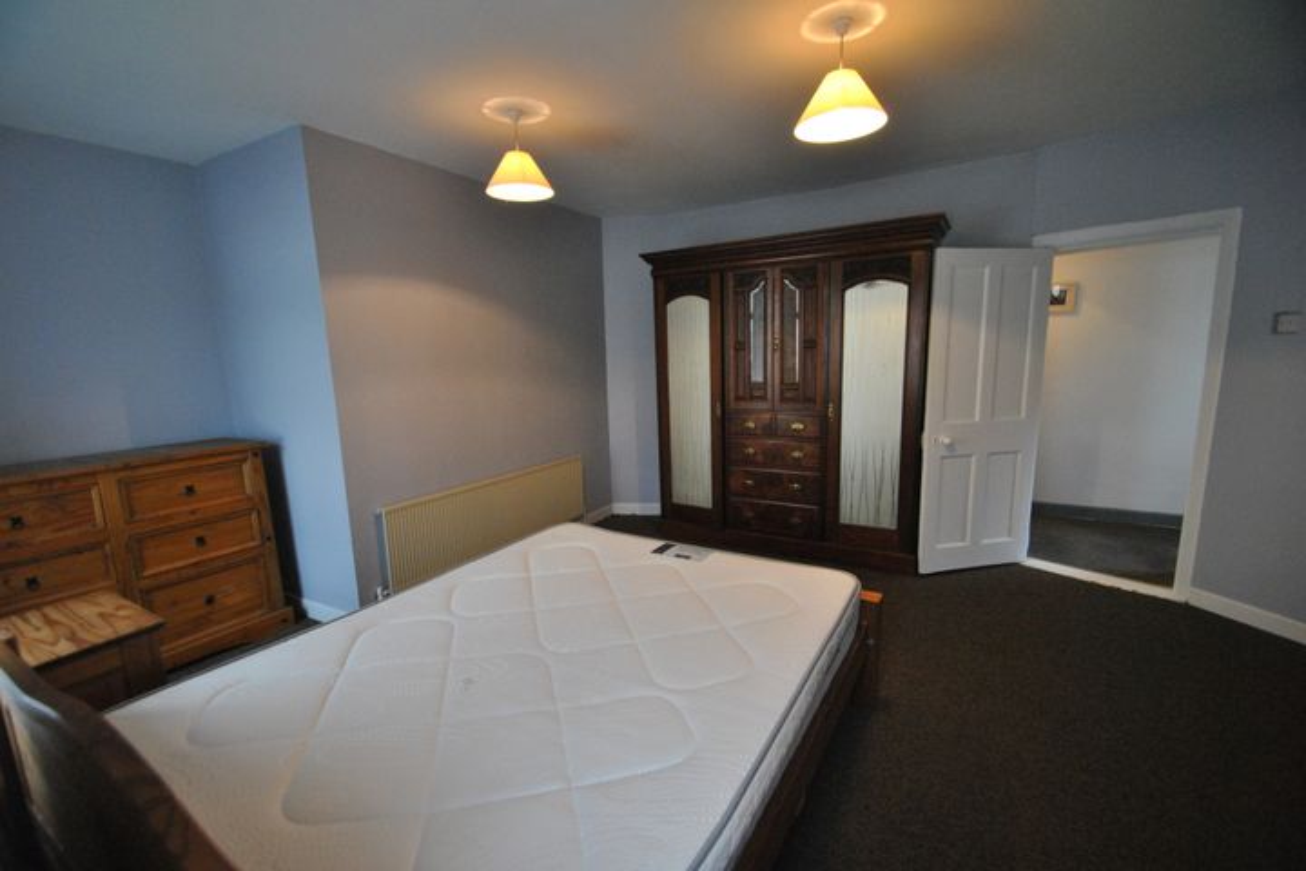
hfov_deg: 100.4
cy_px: 436
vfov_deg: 77.3
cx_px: 653
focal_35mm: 15
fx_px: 544
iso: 800
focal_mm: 10
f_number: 3.5
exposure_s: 1/100
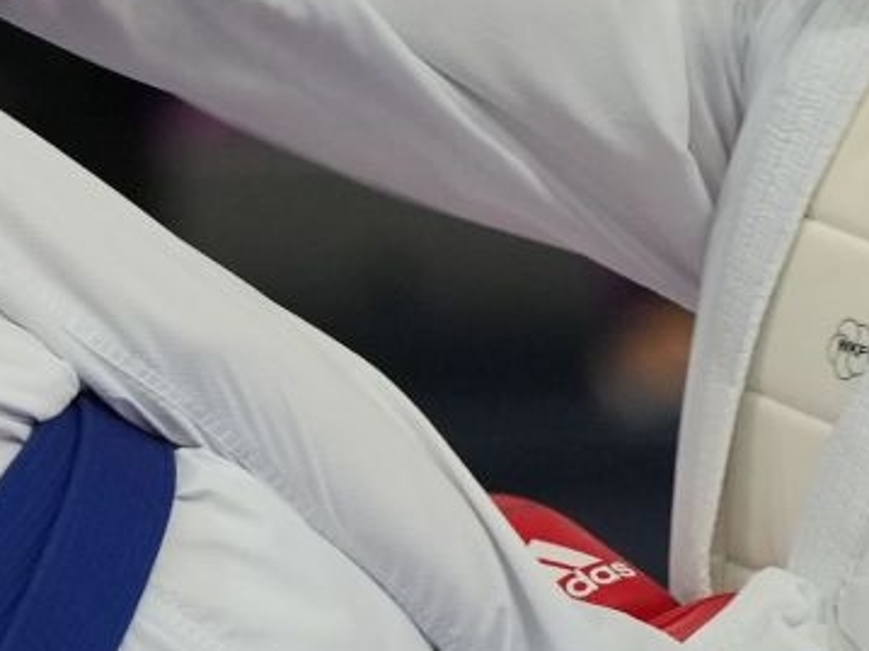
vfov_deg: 1.2
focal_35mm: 1274
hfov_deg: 1.6
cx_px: 424
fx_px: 31972
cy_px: 373
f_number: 2.8
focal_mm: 176
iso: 1600
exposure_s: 1/1000
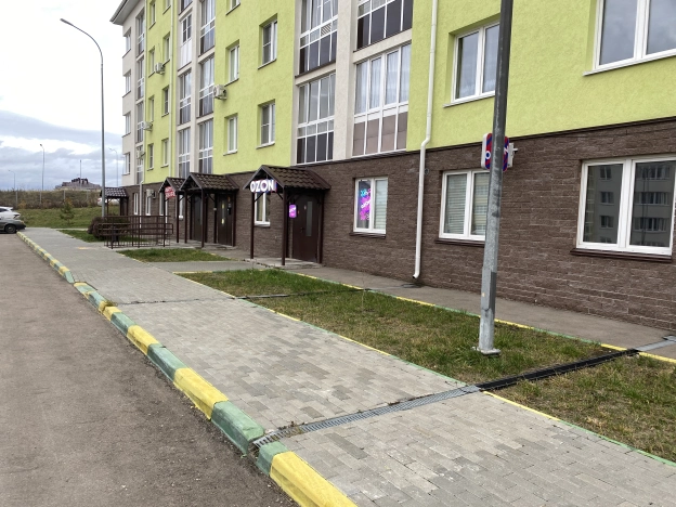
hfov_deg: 67.3
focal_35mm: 26
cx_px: 338
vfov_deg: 53.1
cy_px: 254
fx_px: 508
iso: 32
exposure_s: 1/229
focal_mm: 4.25
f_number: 1.8
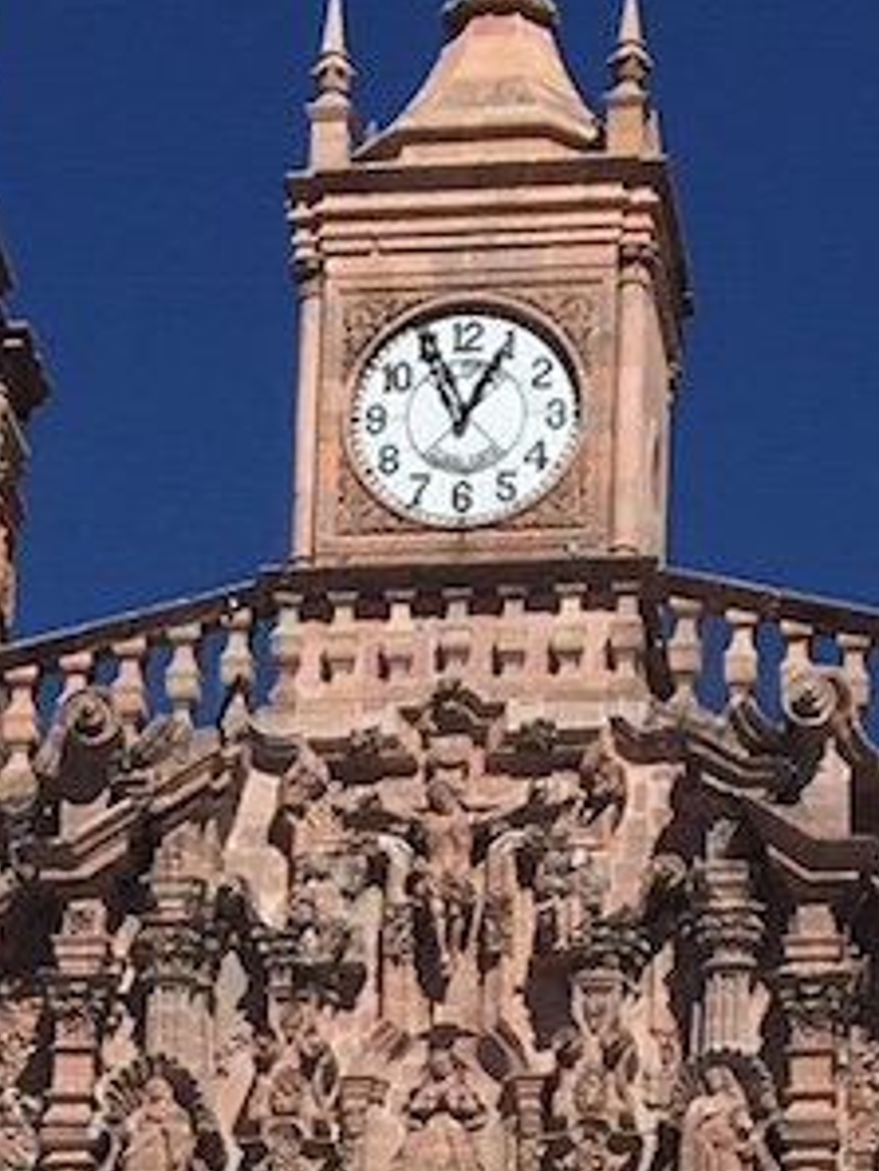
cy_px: 2080
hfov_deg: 8.9
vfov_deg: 11.1
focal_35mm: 166
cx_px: 213
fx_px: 5616
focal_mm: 4.15
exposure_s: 1/2747
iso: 25
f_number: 2.2
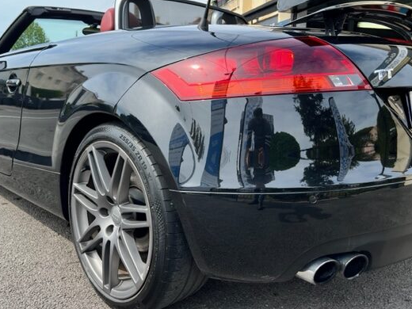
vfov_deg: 44.0
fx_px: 381
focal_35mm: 32
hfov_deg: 56.7
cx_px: 181
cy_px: 132
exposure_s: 1/1295
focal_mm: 5.7
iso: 50
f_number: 1.5
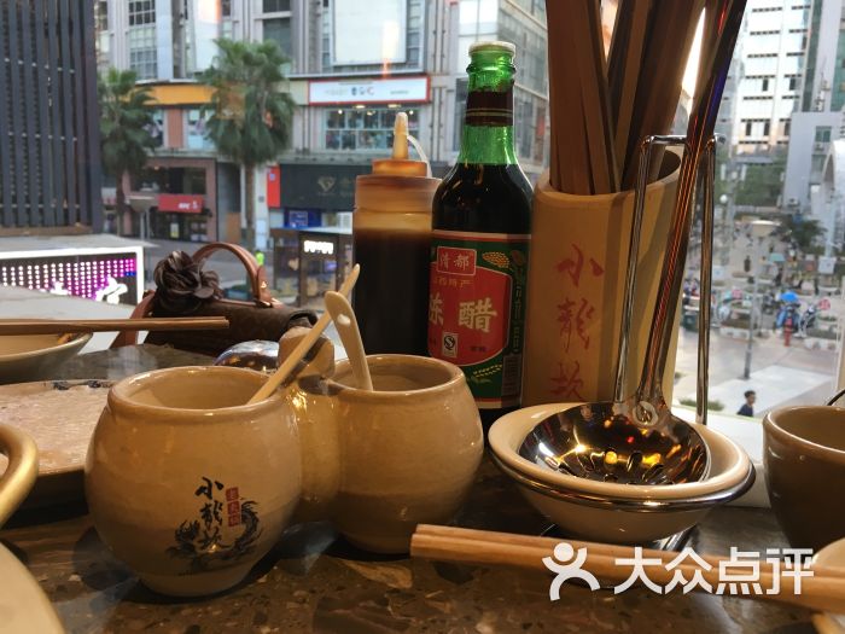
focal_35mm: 29
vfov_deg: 48.2
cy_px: 317
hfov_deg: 61.7
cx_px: 422
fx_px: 708
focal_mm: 4.15
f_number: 2.2
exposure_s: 1/33
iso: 32
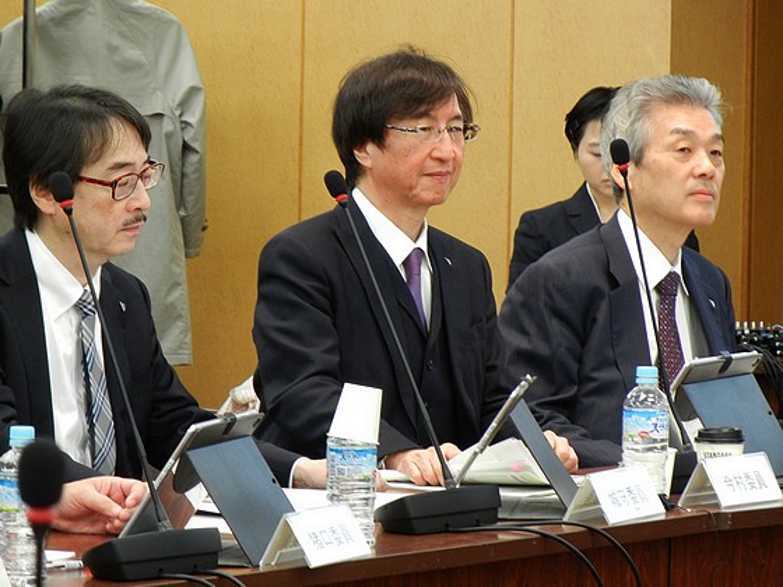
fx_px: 5926
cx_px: 392
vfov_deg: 5.7
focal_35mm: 262
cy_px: 294
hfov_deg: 7.6
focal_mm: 47.2
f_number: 5.1
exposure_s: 1/13.4
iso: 400
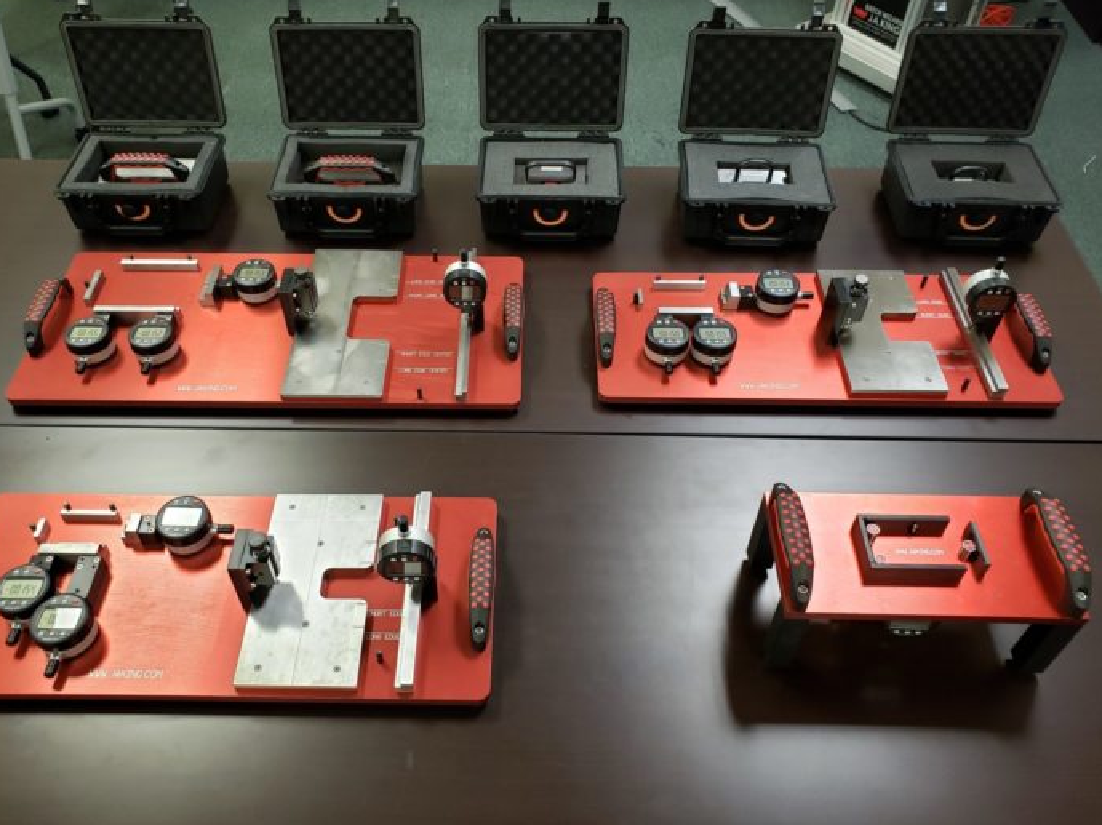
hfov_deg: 61.6
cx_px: 520
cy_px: 395
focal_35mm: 29
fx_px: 923
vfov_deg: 48.2
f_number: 2.4
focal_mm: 4.3
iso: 250
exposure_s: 1/40
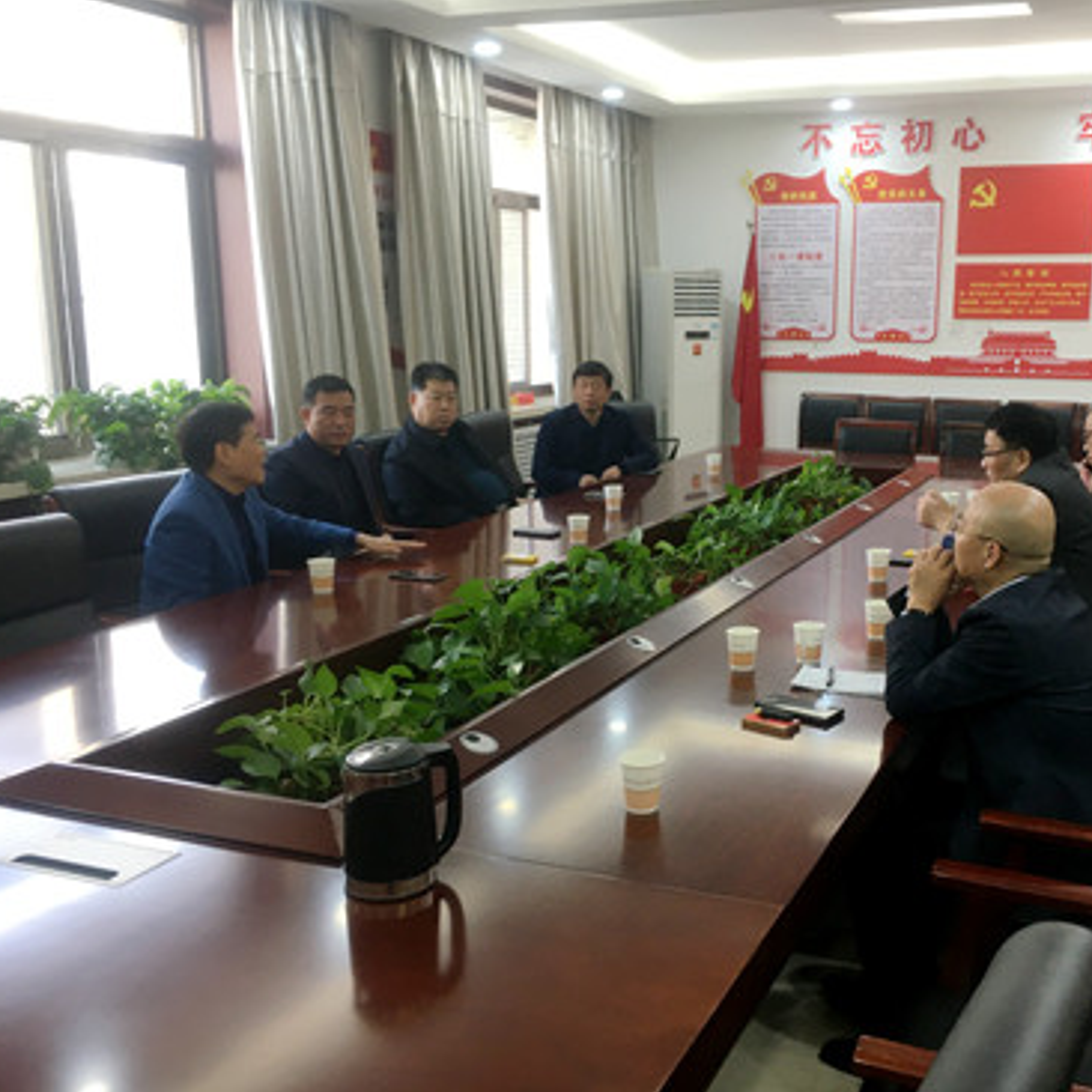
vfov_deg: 47.2
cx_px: 728
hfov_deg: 46.5
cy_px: 556
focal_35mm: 35
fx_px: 1249
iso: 40
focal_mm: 4.15
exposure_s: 1/33
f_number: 2.2
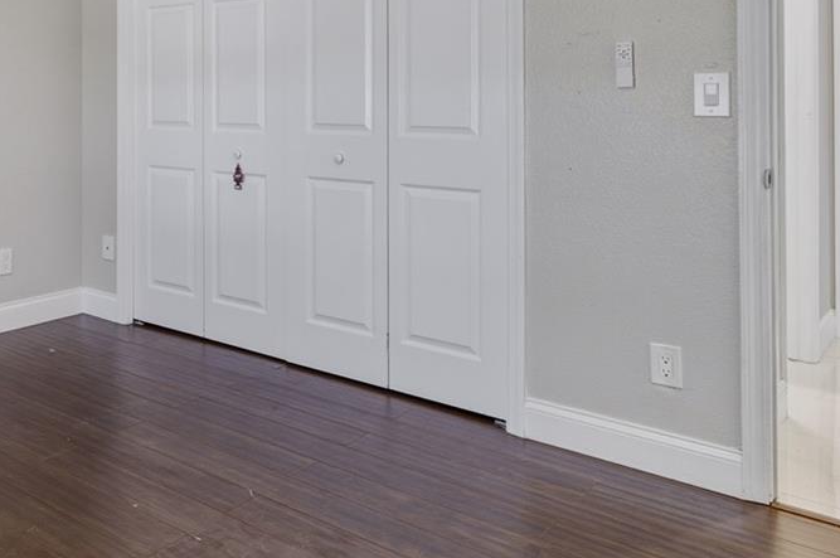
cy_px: 100
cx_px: 58
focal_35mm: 36
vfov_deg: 35.4
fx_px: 839
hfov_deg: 46.9
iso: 200
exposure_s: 1/30
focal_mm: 15
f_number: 9
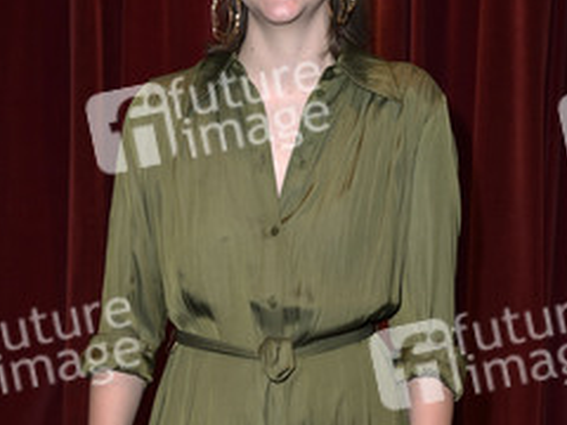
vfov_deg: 22.9
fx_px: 1048
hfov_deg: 30.3
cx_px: 276
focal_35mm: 64
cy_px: 236
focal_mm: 40
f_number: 5
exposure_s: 1/60
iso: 640
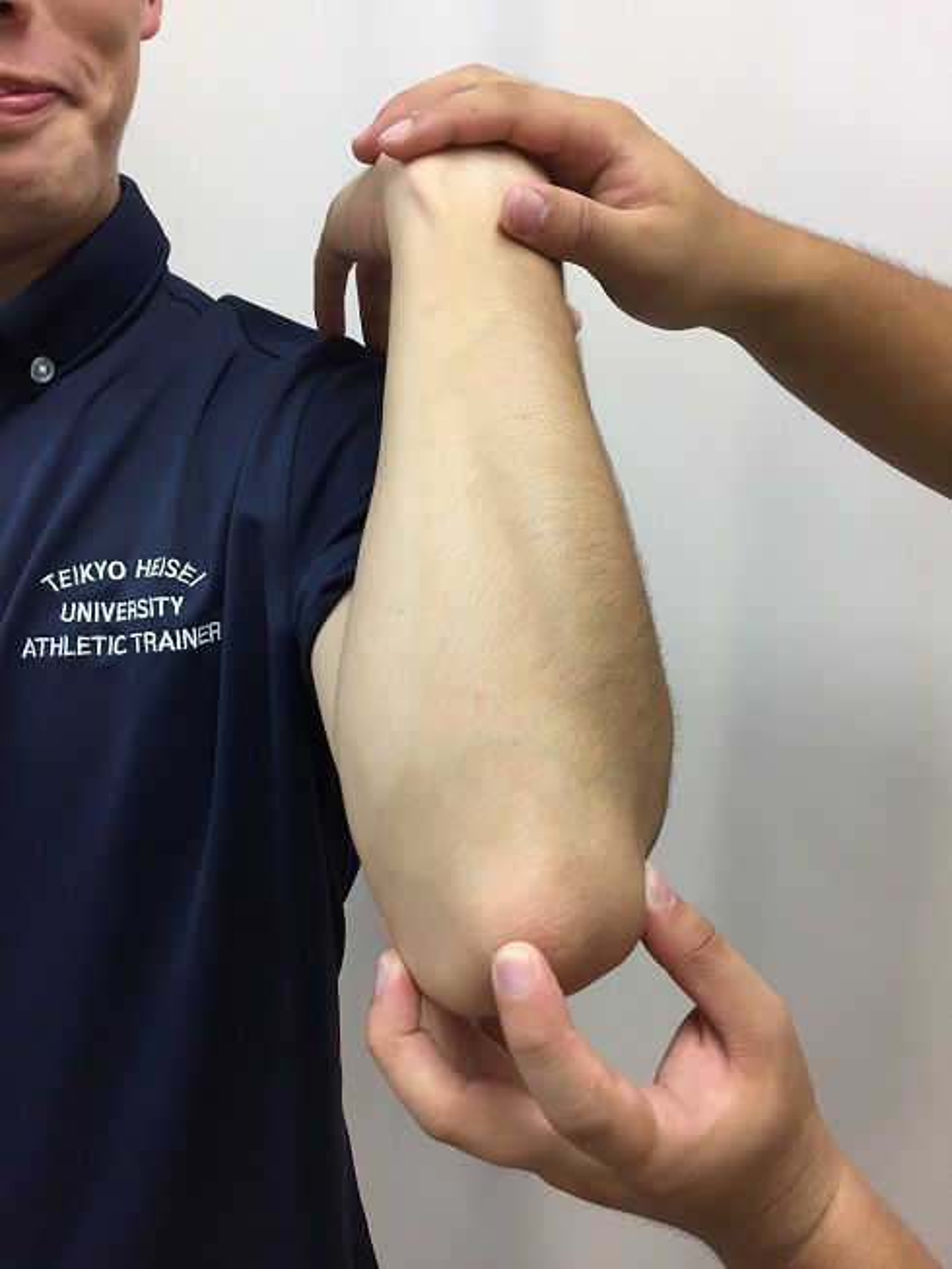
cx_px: 476
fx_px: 1063
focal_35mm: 29
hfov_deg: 48.2
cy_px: 634
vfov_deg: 61.7
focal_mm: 4.15
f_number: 2.2
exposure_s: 1/30
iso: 40
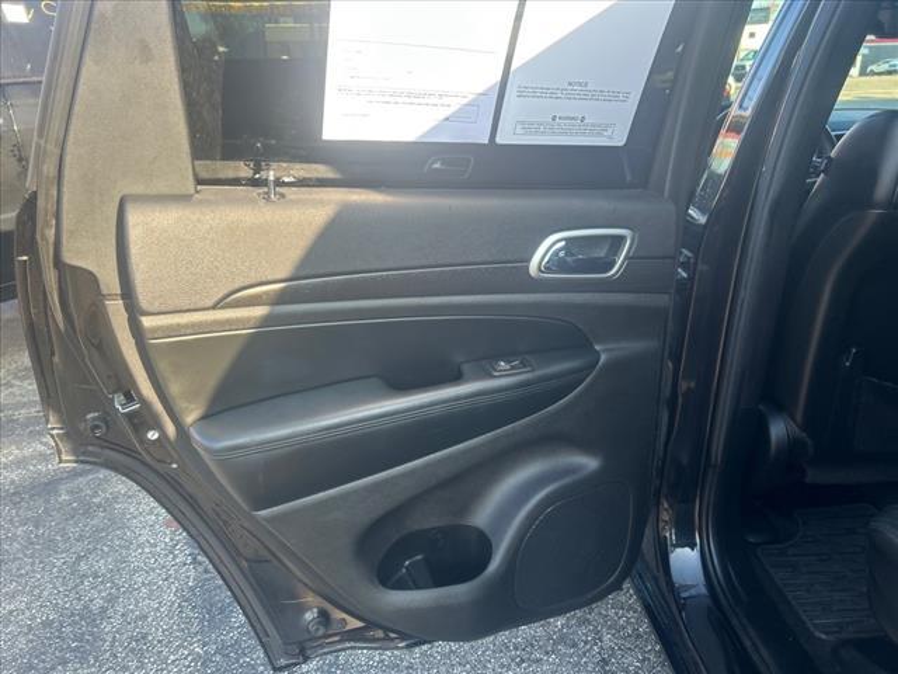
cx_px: 449
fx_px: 674
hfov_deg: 67.3
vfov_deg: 53.1
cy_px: 337
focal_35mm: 26
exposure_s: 1/273
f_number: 1.5
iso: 40
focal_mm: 5.7
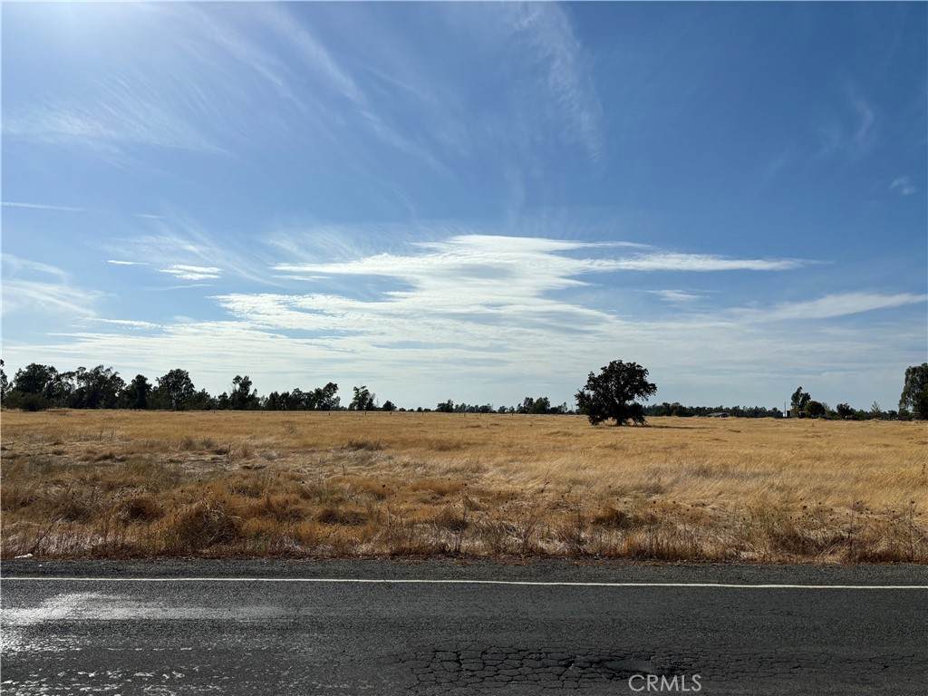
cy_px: 348
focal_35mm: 26
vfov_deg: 53.1
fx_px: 697
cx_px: 464
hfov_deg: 67.3
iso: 50
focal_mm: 5.96
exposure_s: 1/12195
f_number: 1.6
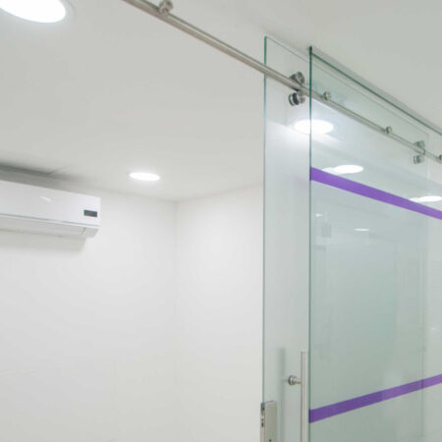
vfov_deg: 49.7
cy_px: 313
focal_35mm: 32
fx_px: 462
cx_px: 338
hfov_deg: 48.9
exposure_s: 1/30
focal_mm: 11
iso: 100
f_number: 5
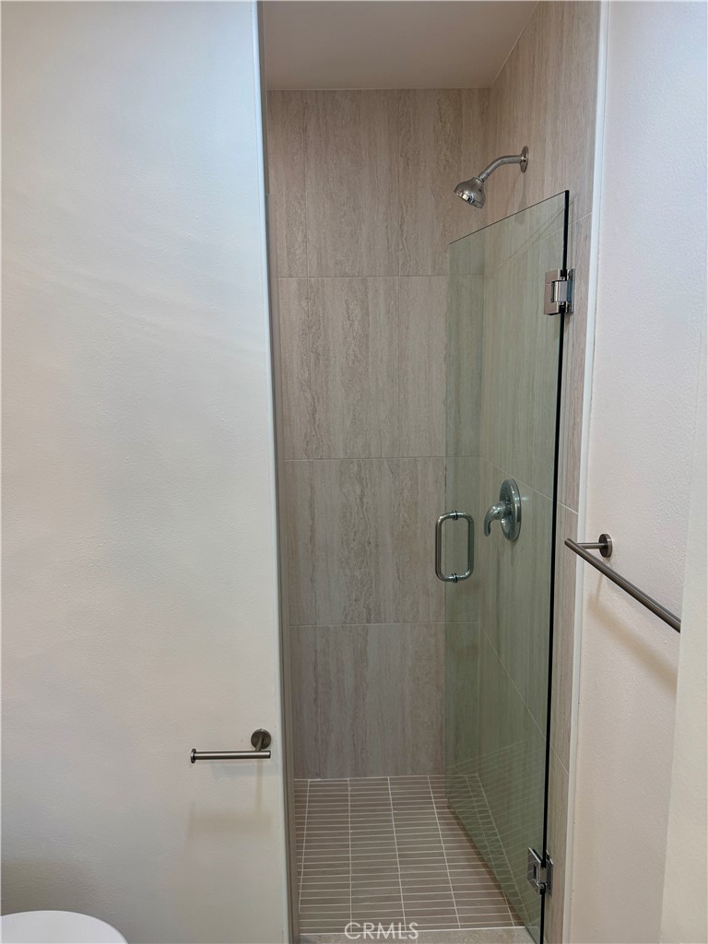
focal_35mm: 24
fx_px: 654
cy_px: 472
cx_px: 354
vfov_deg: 71.6
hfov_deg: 56.8
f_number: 1.78
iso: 80
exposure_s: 1/120
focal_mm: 6.76
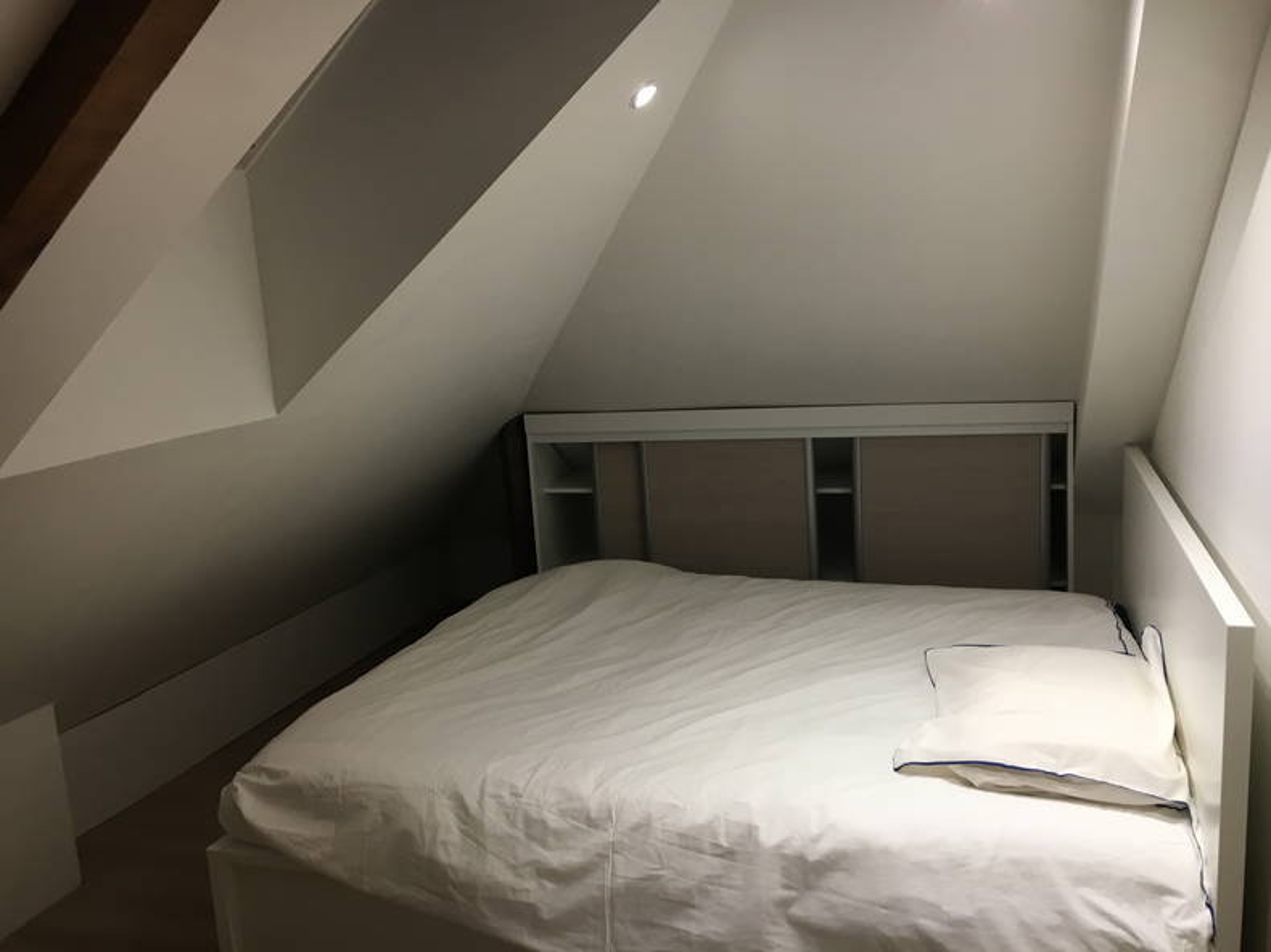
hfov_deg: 61.7
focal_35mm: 29
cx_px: 636
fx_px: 1064
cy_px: 476
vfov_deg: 48.2
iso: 80
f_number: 2.2
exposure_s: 1/33
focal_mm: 4.15
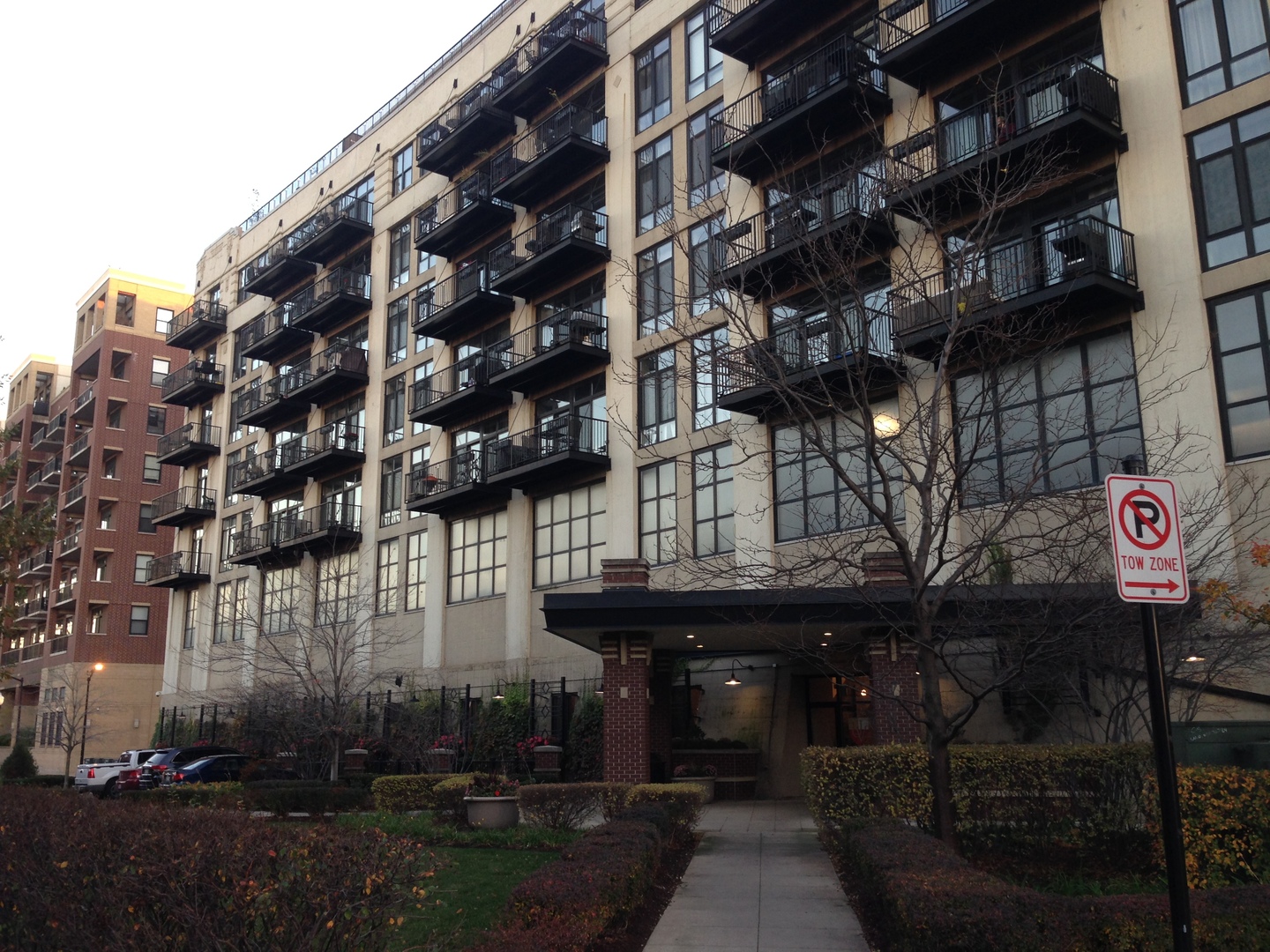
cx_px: 635
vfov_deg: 42.9
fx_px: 1211
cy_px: 476
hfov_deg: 55.4
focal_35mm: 33
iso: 50
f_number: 2.4
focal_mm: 4.12
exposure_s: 1/40
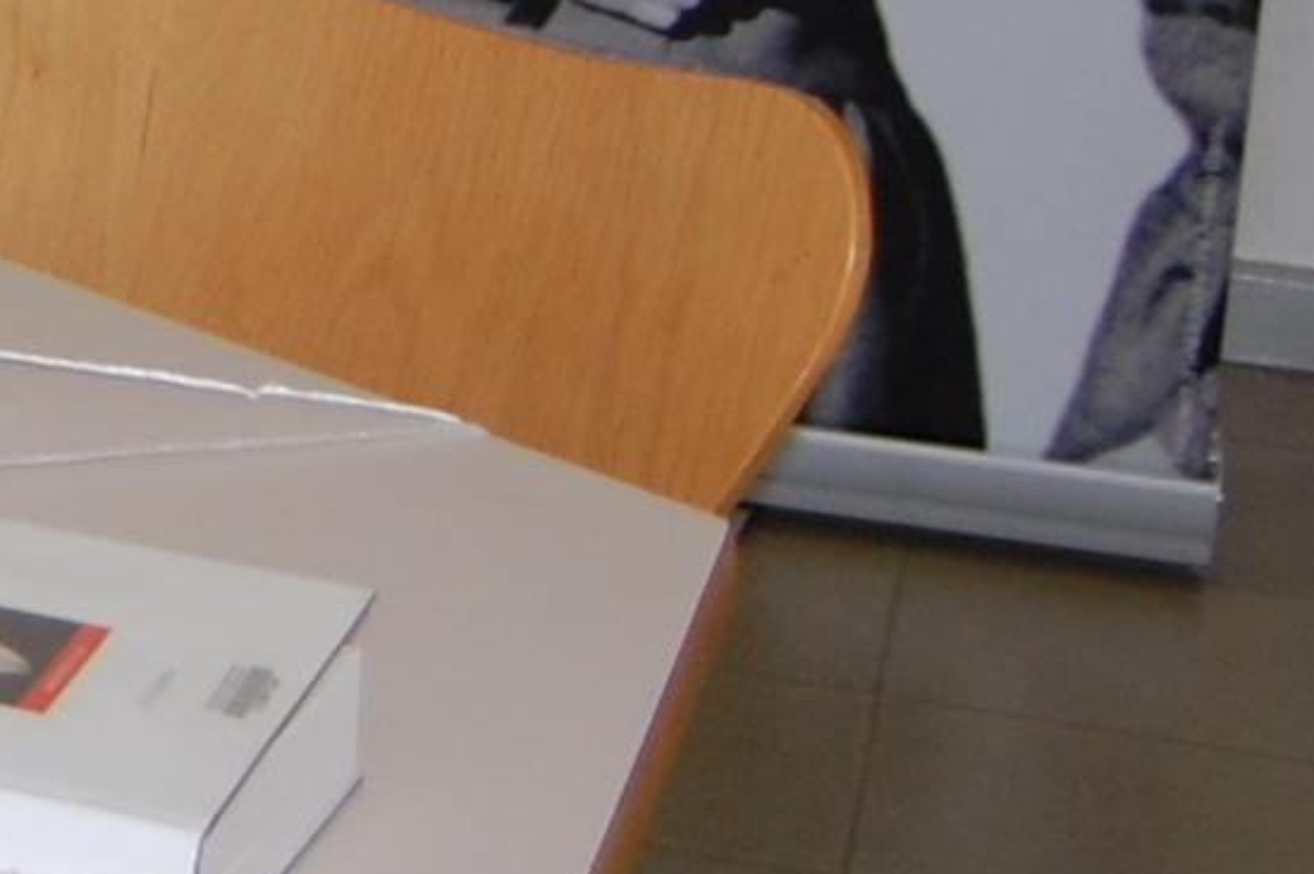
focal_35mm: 164
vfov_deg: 8.1
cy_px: -676
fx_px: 5982
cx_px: -1766
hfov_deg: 10.8
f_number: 3.8
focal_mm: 20
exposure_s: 1/60
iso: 400
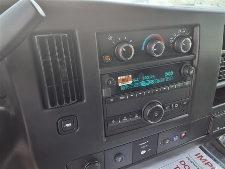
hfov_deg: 65.3
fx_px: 175
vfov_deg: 51.4
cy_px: 84
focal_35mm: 27
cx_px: 112
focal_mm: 3.58
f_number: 1.9
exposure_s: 1/120
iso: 50
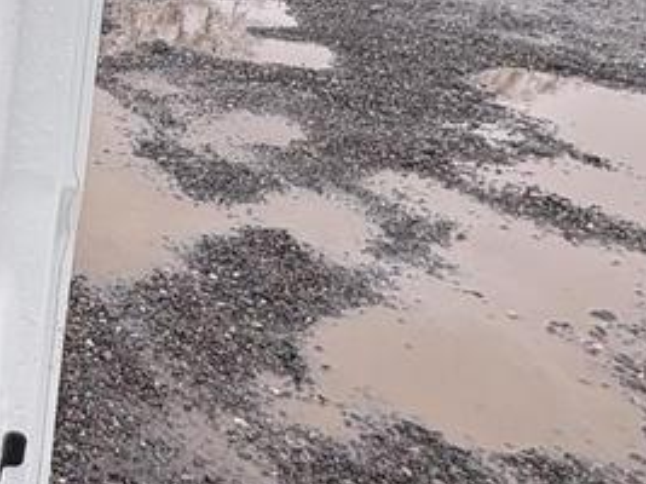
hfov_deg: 28.4
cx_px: -295
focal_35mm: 47
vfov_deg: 29.9
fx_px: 877
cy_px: 75
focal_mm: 2.22
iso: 50
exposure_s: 1/99
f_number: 2.2
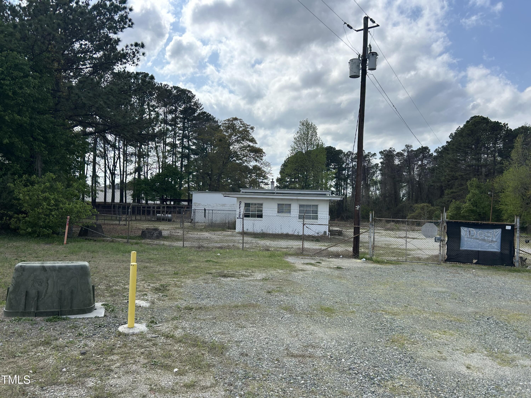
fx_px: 399
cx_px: 266
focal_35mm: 26
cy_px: 199
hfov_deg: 67.3
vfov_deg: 53.1
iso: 50
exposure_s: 1/6211
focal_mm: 5.7
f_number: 1.5
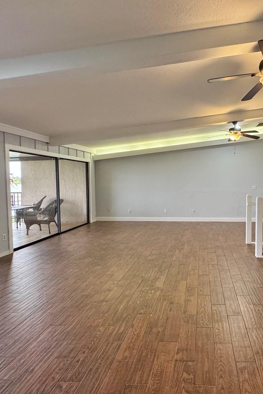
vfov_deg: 81.2
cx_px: 195
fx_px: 230
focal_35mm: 21
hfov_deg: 56.8
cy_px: 194
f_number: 2.2
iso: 320
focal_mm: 2.22
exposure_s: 1/60
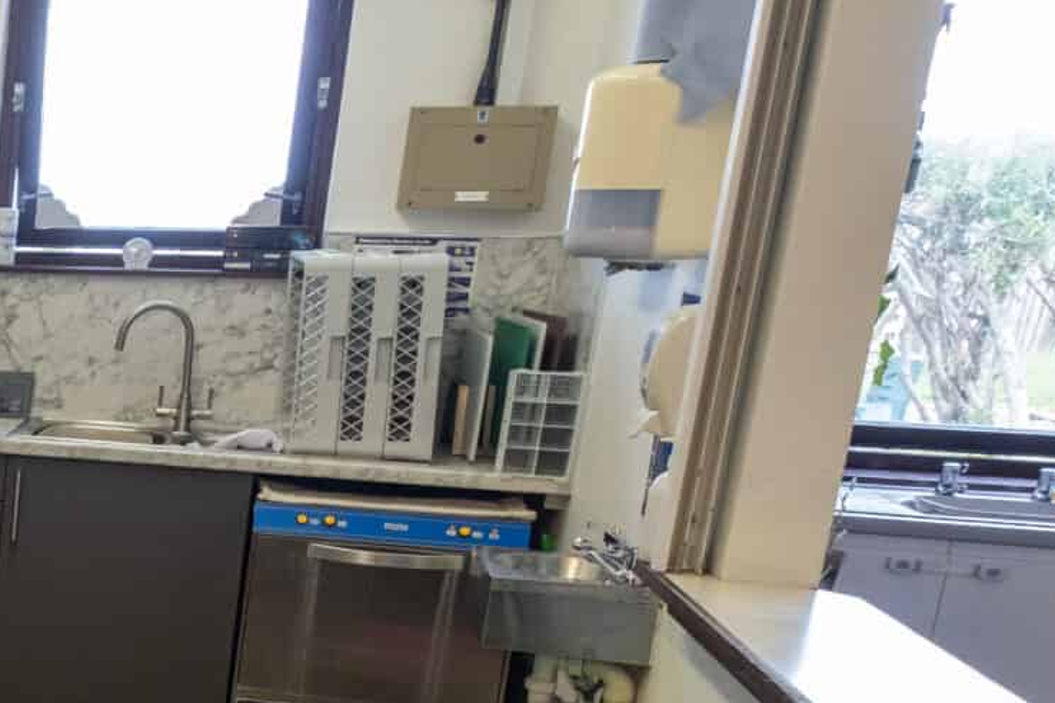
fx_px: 1524
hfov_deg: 27.7
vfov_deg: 25.3
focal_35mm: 52
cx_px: -483
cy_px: 622
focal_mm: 10
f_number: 4.5
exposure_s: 1/80
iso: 1000
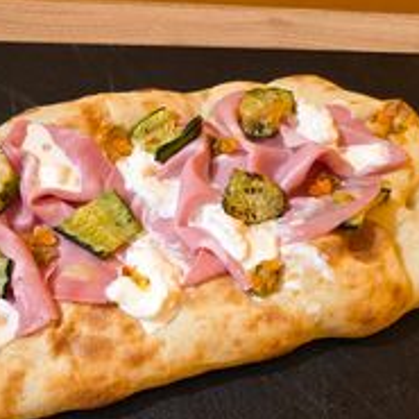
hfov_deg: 35.4
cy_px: 296
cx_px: 116
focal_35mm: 47
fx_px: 644
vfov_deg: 35.5
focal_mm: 6.3
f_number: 1.7
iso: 125
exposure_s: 1/100
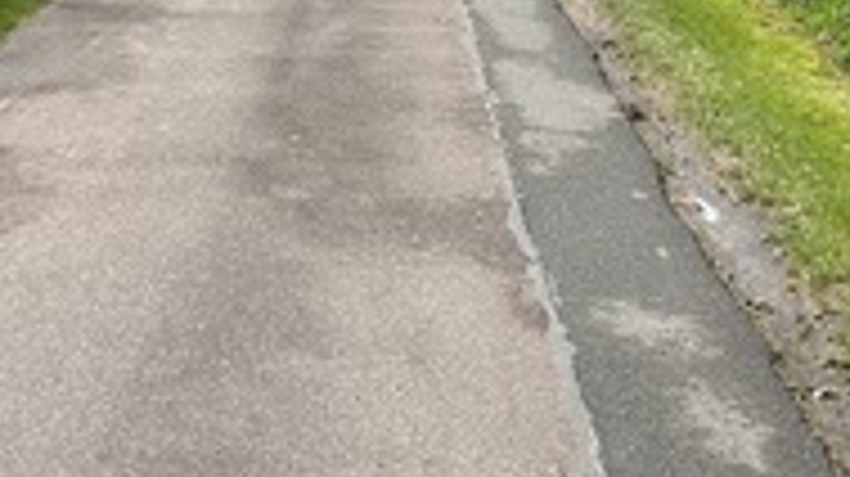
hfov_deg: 25.6
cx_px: 405
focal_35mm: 83
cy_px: -184
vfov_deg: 13.8
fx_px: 1869
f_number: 1.78
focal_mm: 6.86
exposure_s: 1/3861
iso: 80
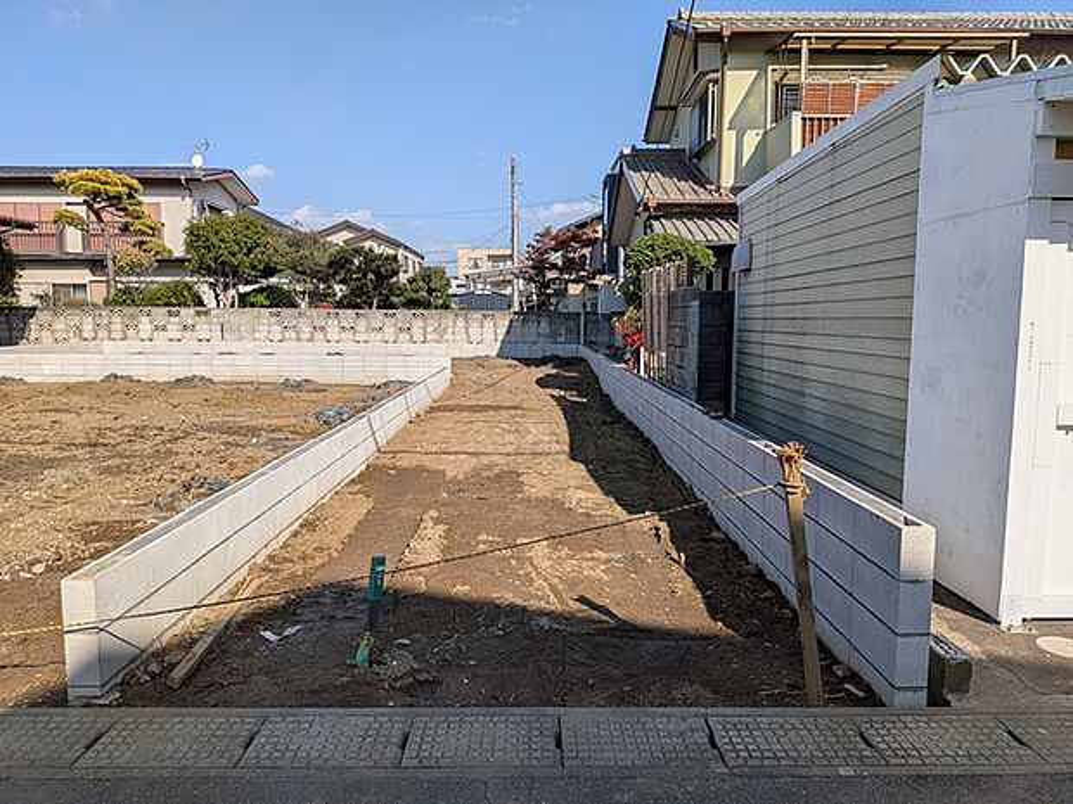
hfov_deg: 71.6
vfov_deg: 56.8
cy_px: 402
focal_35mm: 24
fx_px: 744
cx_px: 536
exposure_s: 1/2227
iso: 29
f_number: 1.7
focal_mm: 4.53
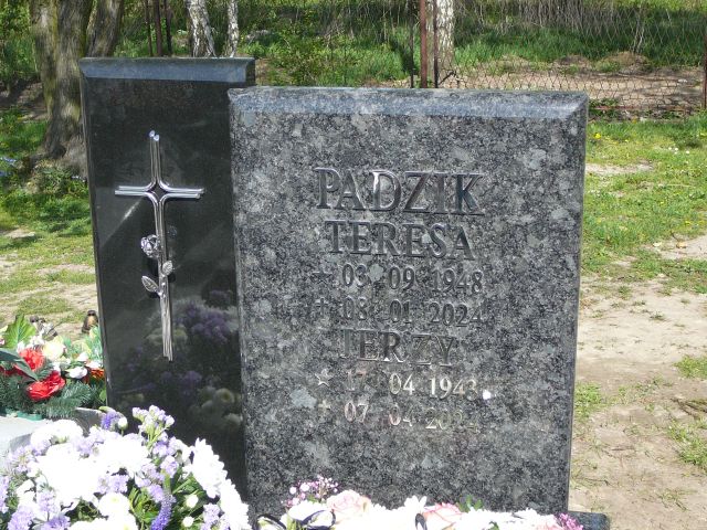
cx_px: 354
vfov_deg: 28.0
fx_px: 1062
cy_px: 265
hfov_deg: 36.8
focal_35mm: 52
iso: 80
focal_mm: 7.8
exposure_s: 1/500
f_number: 3.4
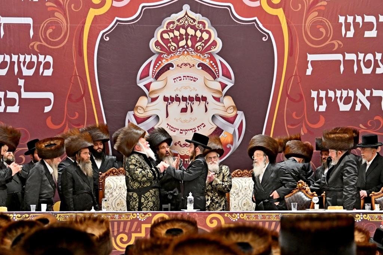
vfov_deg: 11.7
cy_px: 128
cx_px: 192
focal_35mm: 117
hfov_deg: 17.5
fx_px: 1244
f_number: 2.8
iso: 640
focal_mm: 78
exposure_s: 1/800
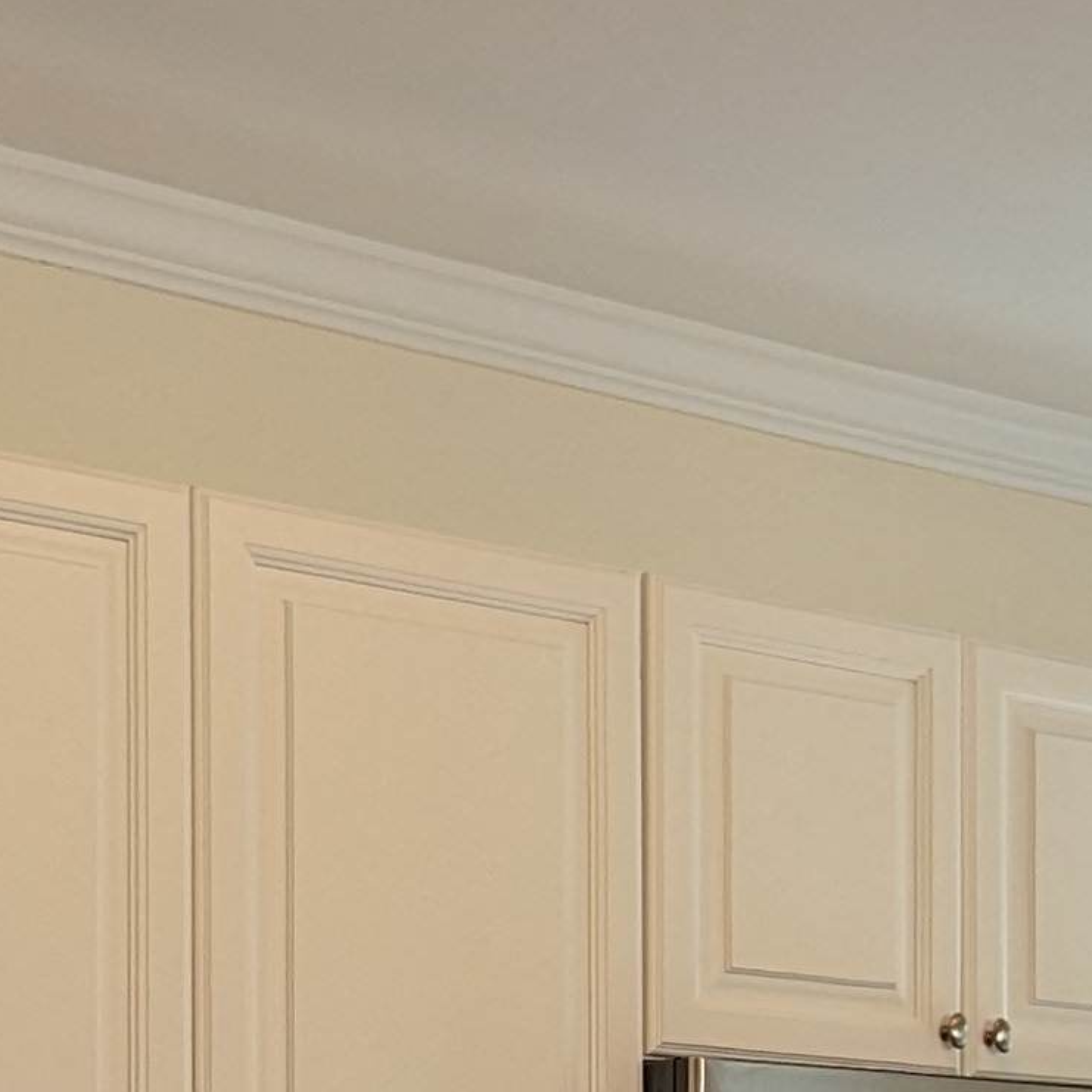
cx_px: 640
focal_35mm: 78
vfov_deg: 20.3
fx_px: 2784
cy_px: 1434
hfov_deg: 22.2
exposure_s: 1/179
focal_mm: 2.35
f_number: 2.2
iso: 59
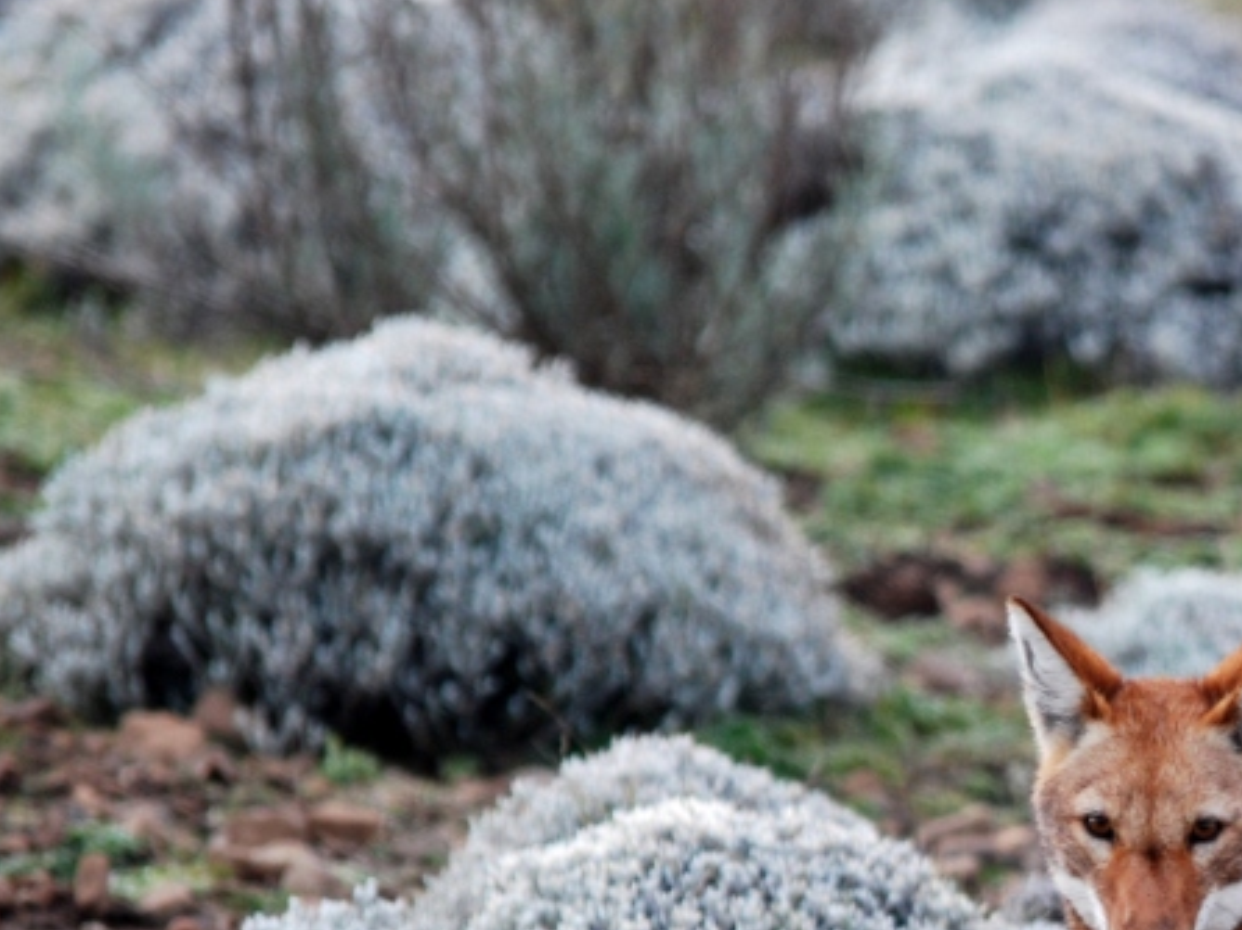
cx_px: 1220
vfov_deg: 1.1
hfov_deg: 1.5
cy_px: 920
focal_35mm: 1326
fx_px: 47550
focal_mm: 400
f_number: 6.3
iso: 400
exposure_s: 1/320
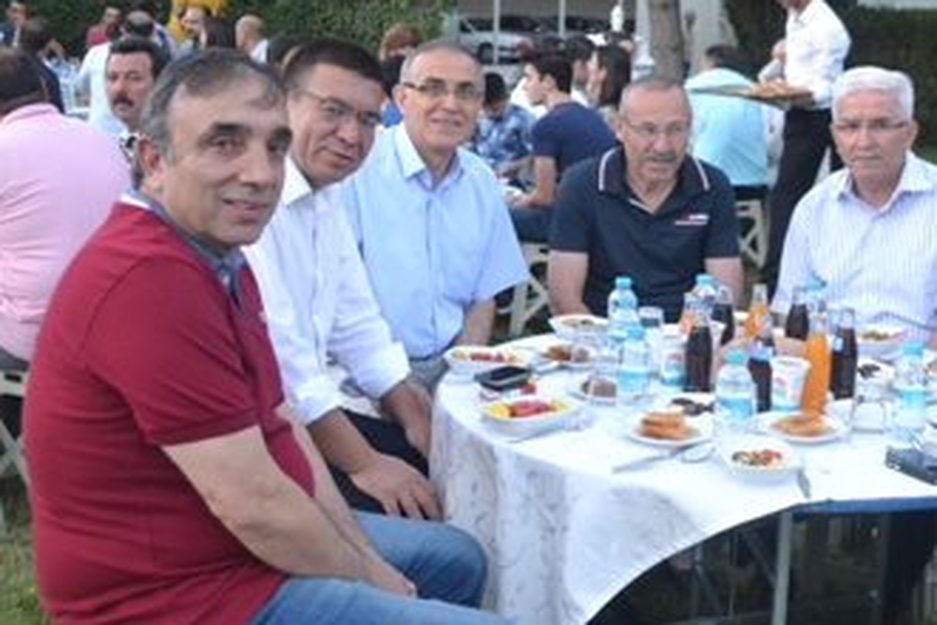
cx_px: 585
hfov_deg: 37.3
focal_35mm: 53
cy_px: 240
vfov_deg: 25.5
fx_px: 1379
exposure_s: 1/60
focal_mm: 26
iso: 1400
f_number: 4.2
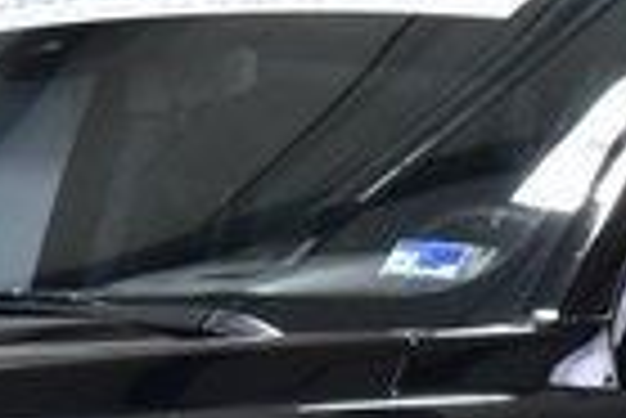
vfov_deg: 3.4
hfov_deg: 5.2
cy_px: 816
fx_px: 6928
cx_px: 257
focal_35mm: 398
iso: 640
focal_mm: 36
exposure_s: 1/15
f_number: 6.3
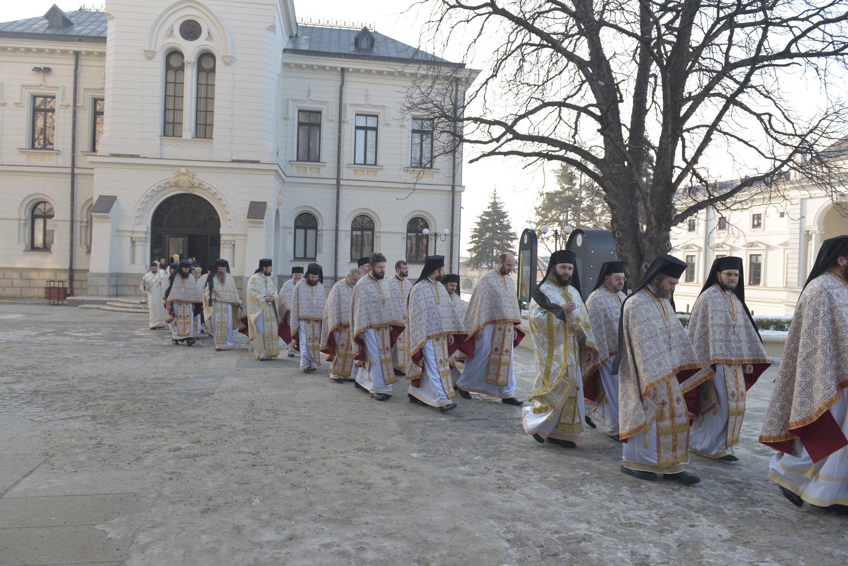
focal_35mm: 24
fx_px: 566
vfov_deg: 53.2
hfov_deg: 73.7
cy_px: 283
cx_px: 424
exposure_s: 1/160
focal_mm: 24
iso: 200
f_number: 6.3
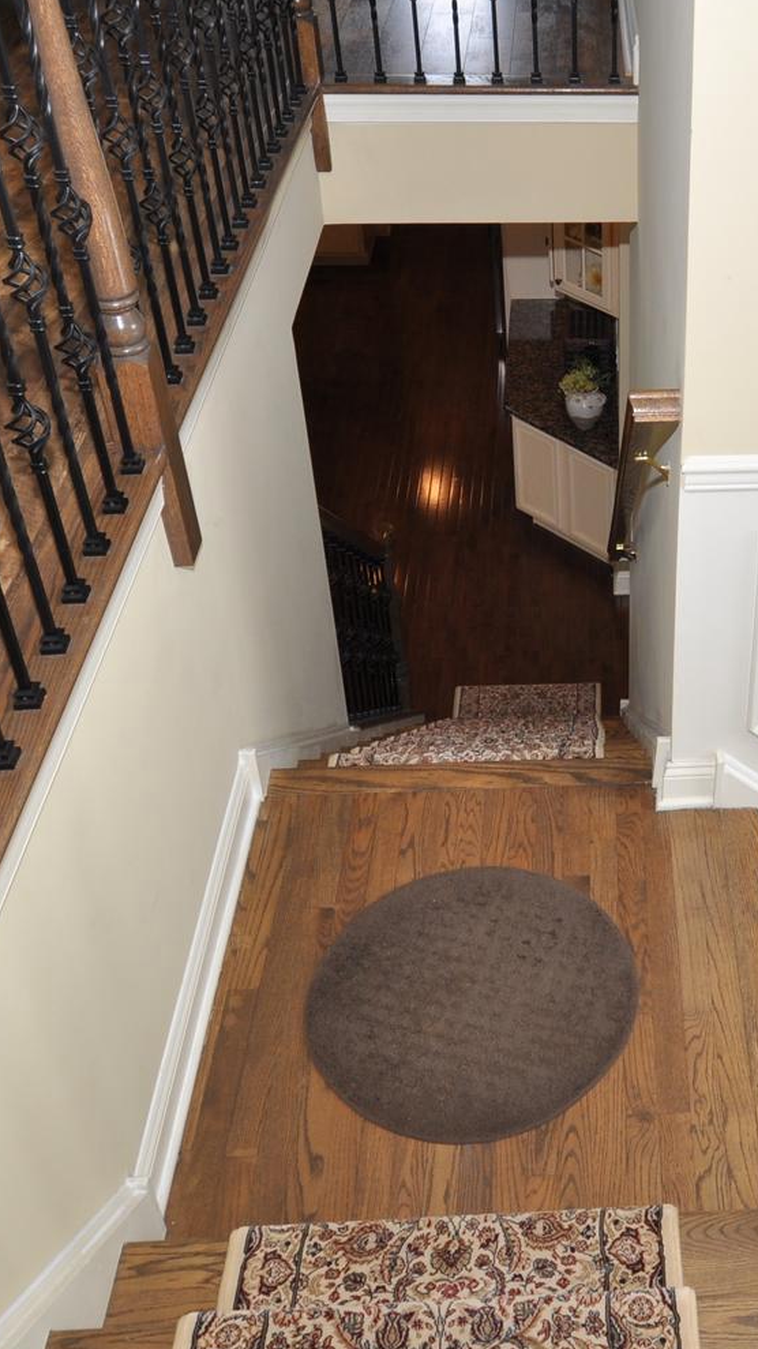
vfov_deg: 51.3
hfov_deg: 29.2
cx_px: 684
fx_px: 1394
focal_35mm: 39
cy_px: 542
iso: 250
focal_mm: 12
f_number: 4
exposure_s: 1/60
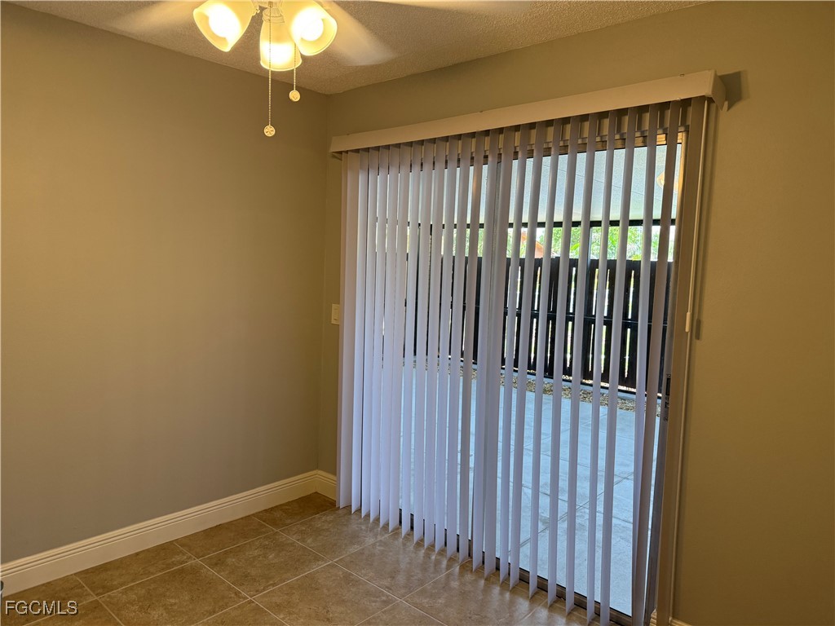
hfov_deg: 71.6
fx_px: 579
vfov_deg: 56.8
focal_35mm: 24
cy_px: 313
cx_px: 418
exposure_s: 1/120
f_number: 1.78
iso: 200
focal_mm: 6.76
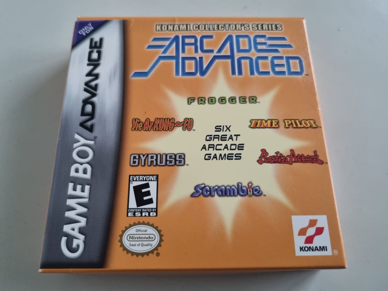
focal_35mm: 26
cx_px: 194
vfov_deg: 53.1
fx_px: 291
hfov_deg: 67.3
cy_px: 146
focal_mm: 5.4
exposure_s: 1/33
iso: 640
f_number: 1.8
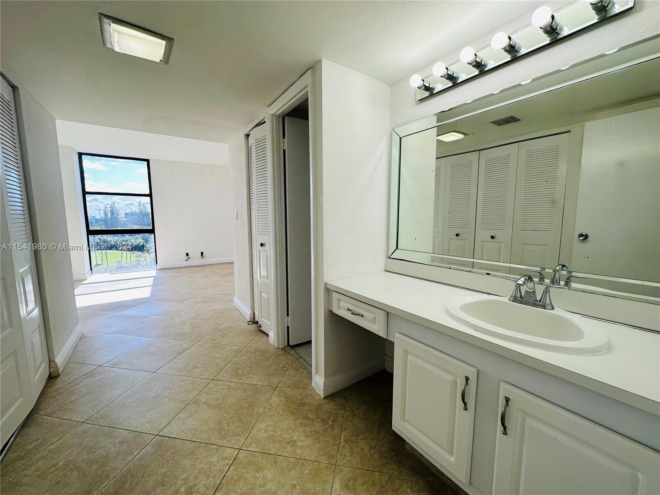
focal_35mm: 14
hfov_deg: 102.1
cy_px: 248
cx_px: 330
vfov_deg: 85.7
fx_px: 267
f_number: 2.2
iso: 40
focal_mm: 2.22
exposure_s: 1/286
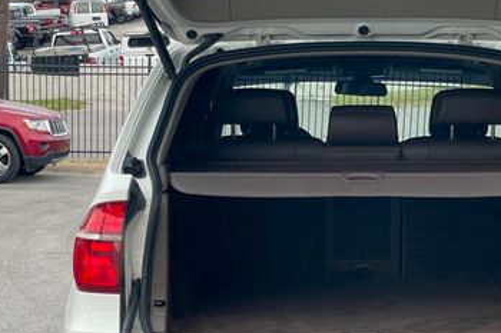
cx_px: 345
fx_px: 1377
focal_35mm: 99
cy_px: 192
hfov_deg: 20.5
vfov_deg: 13.8
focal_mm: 6
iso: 50
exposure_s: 1/99
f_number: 2
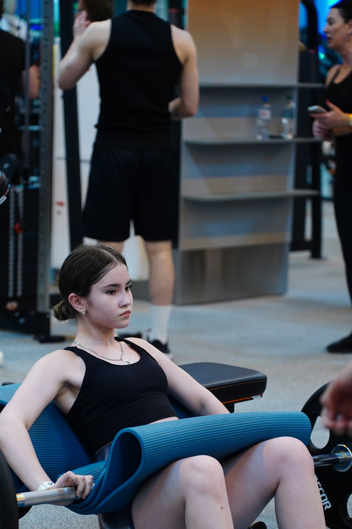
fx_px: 1716
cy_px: 369
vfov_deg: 17.4
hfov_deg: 11.7
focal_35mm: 117
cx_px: 115
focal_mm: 75
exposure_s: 1/200
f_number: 2.8
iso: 1600
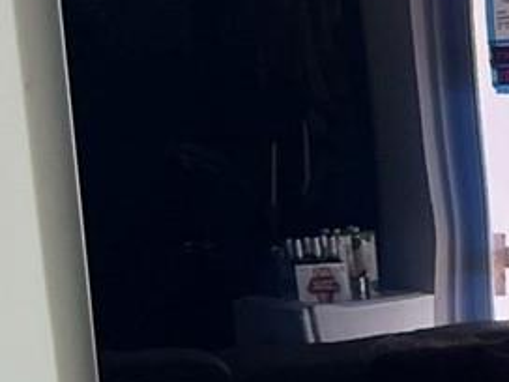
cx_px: 1392
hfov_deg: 10.3
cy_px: 494
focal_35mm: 153
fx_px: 2250
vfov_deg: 9.5
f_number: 1.5
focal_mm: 5.7
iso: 80
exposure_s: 1/121
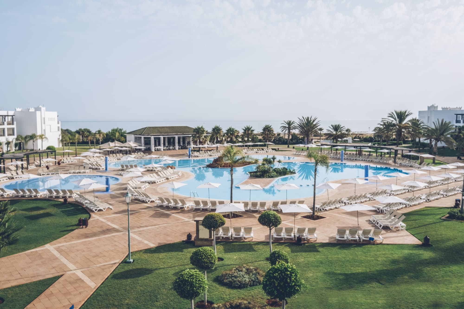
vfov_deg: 43.6
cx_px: 232
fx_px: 387
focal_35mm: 30
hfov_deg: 61.9
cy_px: 154
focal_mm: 20
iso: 250
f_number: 11
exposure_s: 1/125
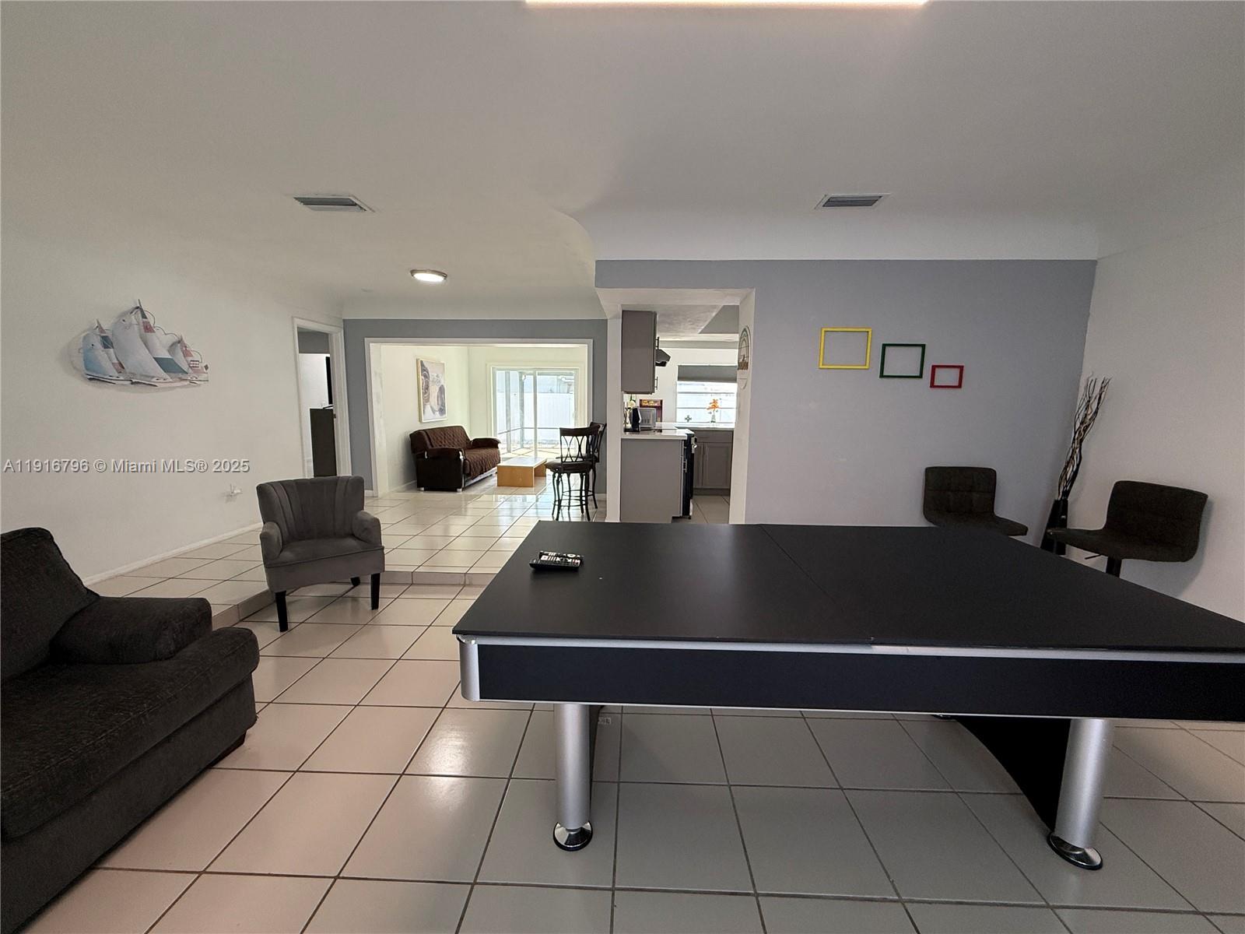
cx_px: 622
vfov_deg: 85.7
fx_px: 504
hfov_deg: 102.1
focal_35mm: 14
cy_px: 467
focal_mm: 2.22
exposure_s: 1/120
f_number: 2.2
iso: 200
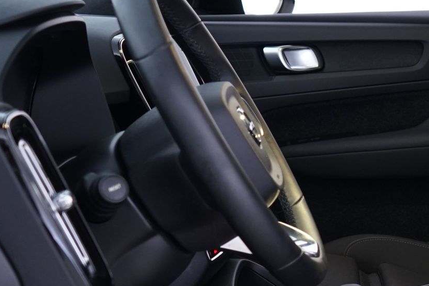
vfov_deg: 15.9
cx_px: 557
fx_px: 1013
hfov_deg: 21.6
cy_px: 245
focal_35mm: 85
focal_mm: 28
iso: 800
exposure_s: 1/8
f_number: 4.5
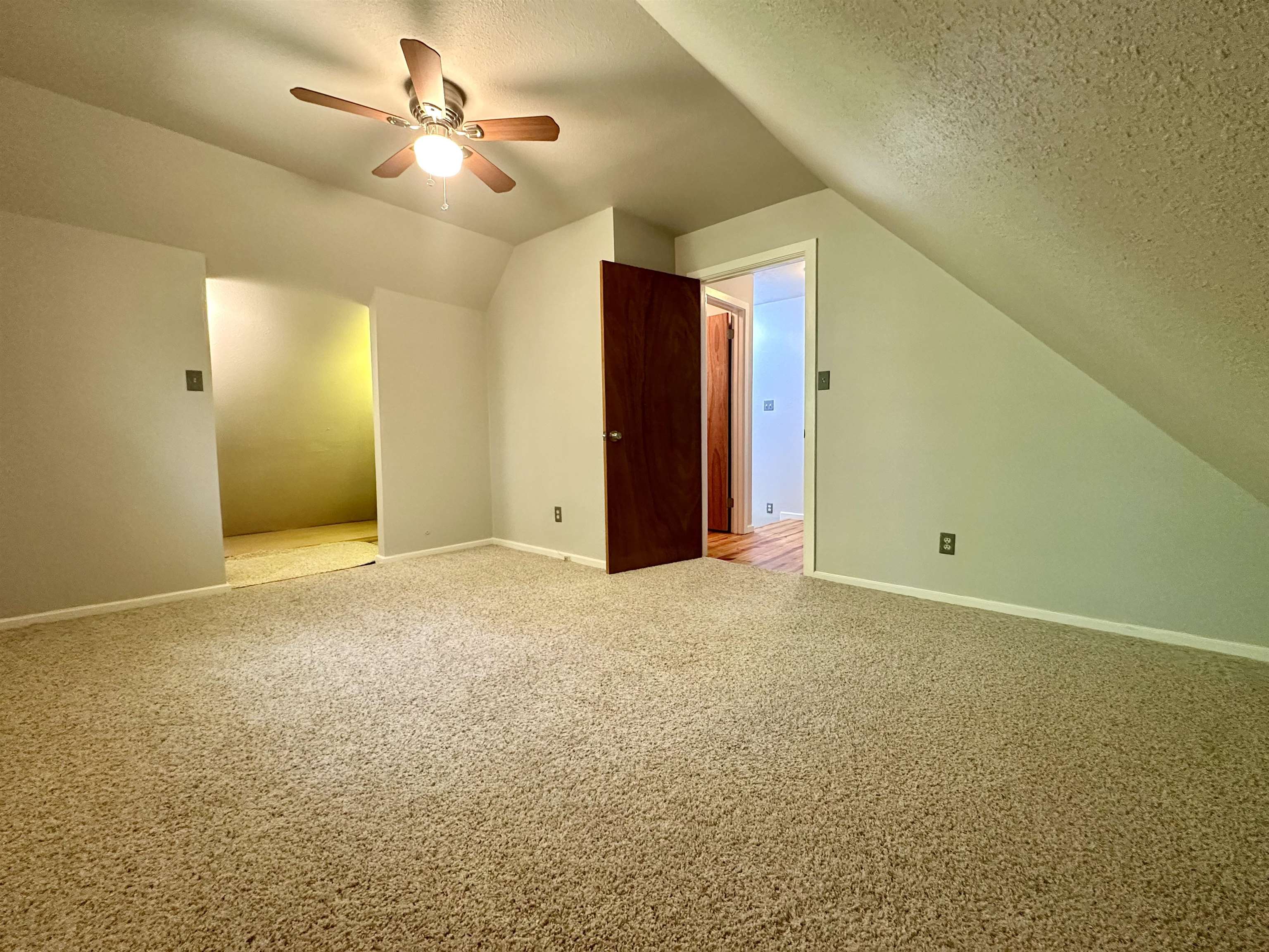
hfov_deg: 102.1
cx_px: 634
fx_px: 513
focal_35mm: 14
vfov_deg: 85.7
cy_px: 476
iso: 500
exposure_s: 1/60
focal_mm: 2.22
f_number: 2.2
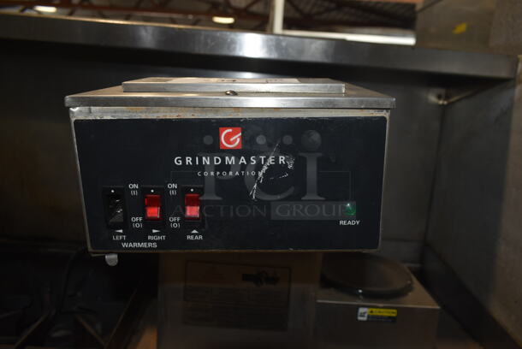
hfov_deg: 67.3
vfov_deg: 48.0
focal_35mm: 27
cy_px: 174
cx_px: 261
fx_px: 392
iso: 200
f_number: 5.6
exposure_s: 1/30
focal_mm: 18
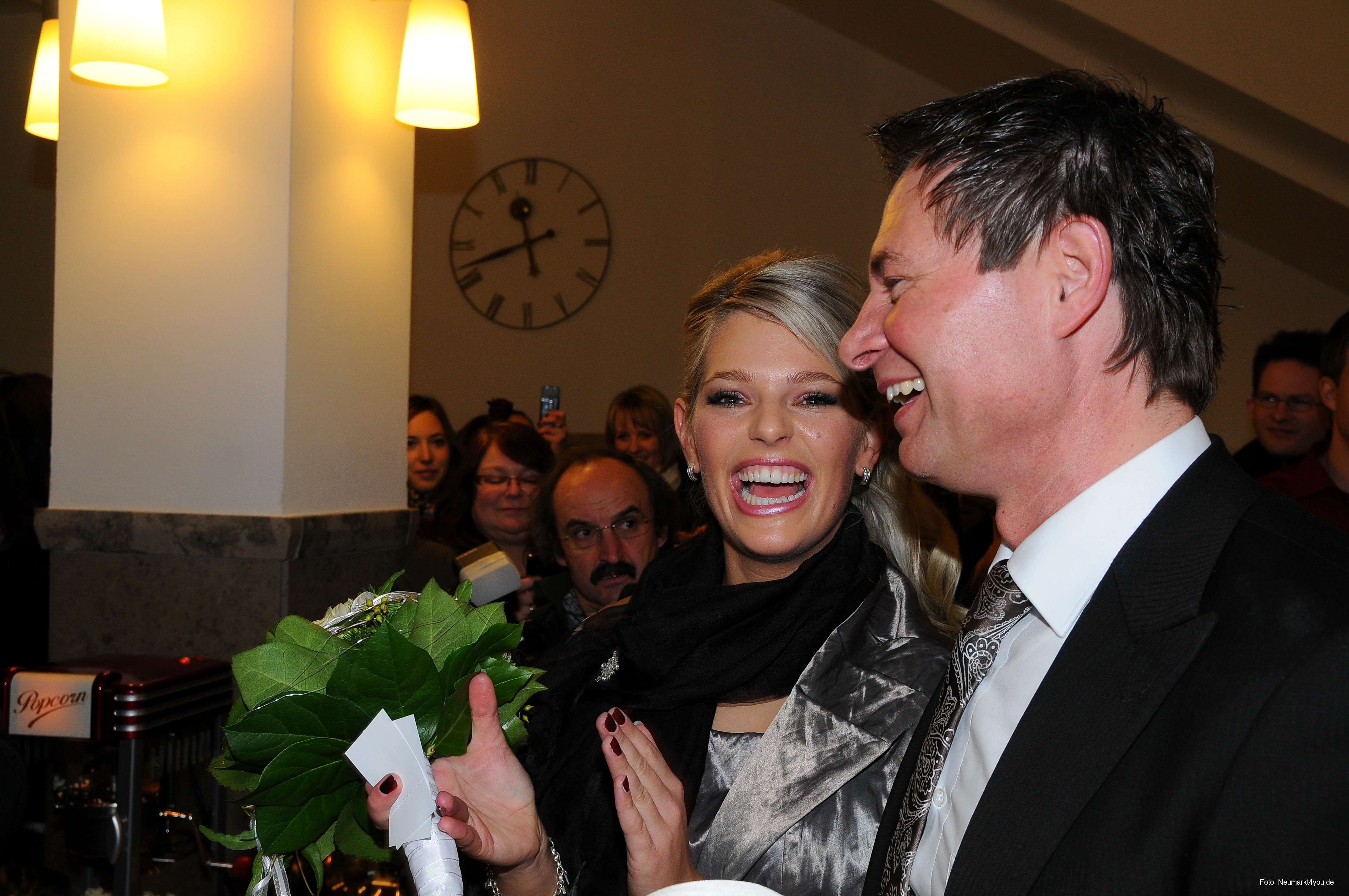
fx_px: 1460
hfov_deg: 49.6
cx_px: 674
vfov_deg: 34.1
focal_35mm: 39
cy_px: 448
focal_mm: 26
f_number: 5.6
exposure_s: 1/60
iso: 400
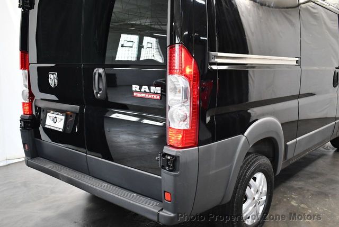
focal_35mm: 36
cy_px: 114
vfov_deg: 37.0
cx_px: 170
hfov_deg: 53.1
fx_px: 340
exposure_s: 1/125
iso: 1800
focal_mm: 18
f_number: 3.5
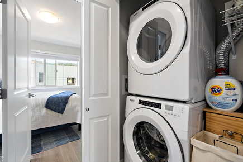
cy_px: 81
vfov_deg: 73.7
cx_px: 122
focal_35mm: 16
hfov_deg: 96.7
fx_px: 108
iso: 320
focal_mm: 16
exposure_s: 1/1.67
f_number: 6.3
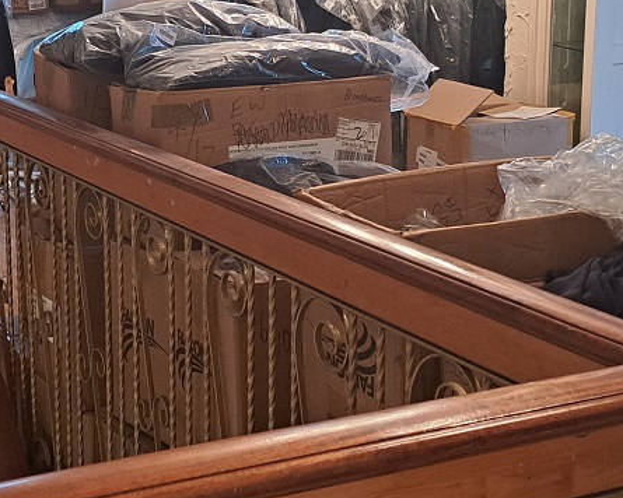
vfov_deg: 20.9
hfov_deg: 25.6
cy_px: 164
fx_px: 1346
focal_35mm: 73
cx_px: 118
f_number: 1.8
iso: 250
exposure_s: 1/50
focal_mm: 5.23
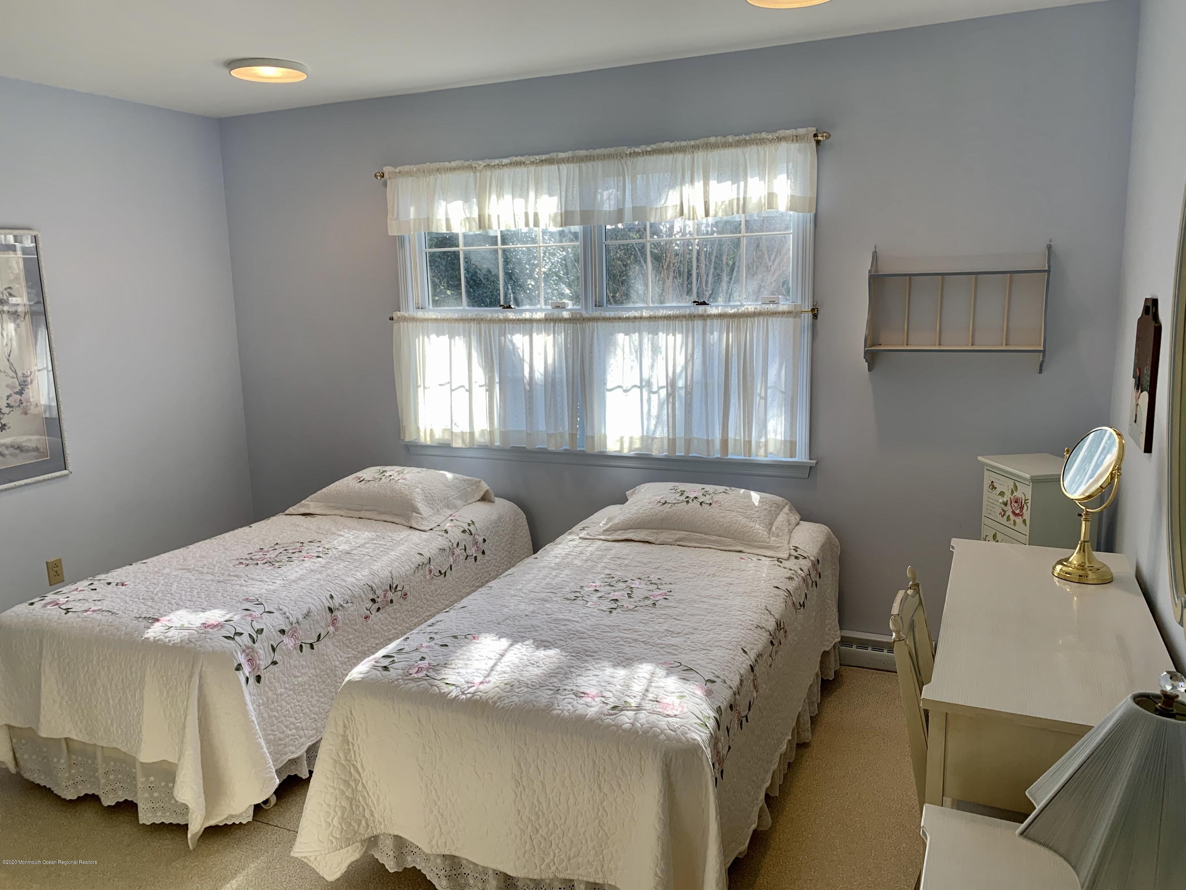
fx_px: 891
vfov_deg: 53.1
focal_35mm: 26
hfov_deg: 67.3
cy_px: 445
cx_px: 593
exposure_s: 1/120
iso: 40
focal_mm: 4.25
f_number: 1.8
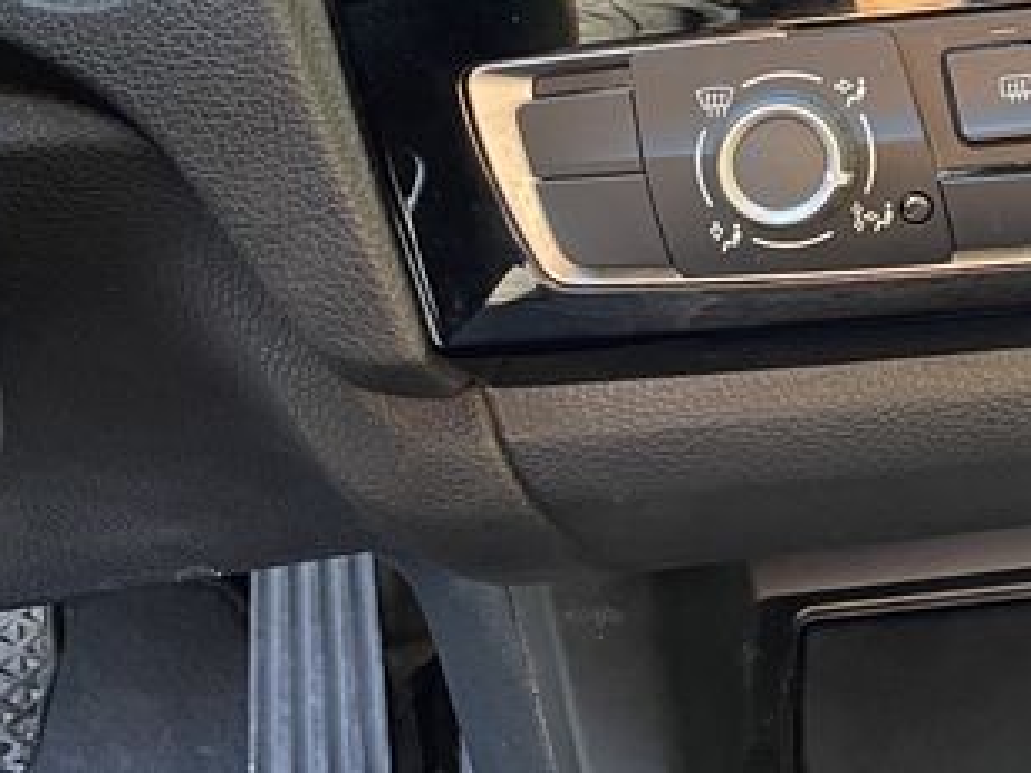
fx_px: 2412
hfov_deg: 22.2
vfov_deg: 17.6
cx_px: 1252
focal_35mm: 81
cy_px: -84
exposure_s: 1/64
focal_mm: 4.2
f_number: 1.6
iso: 100
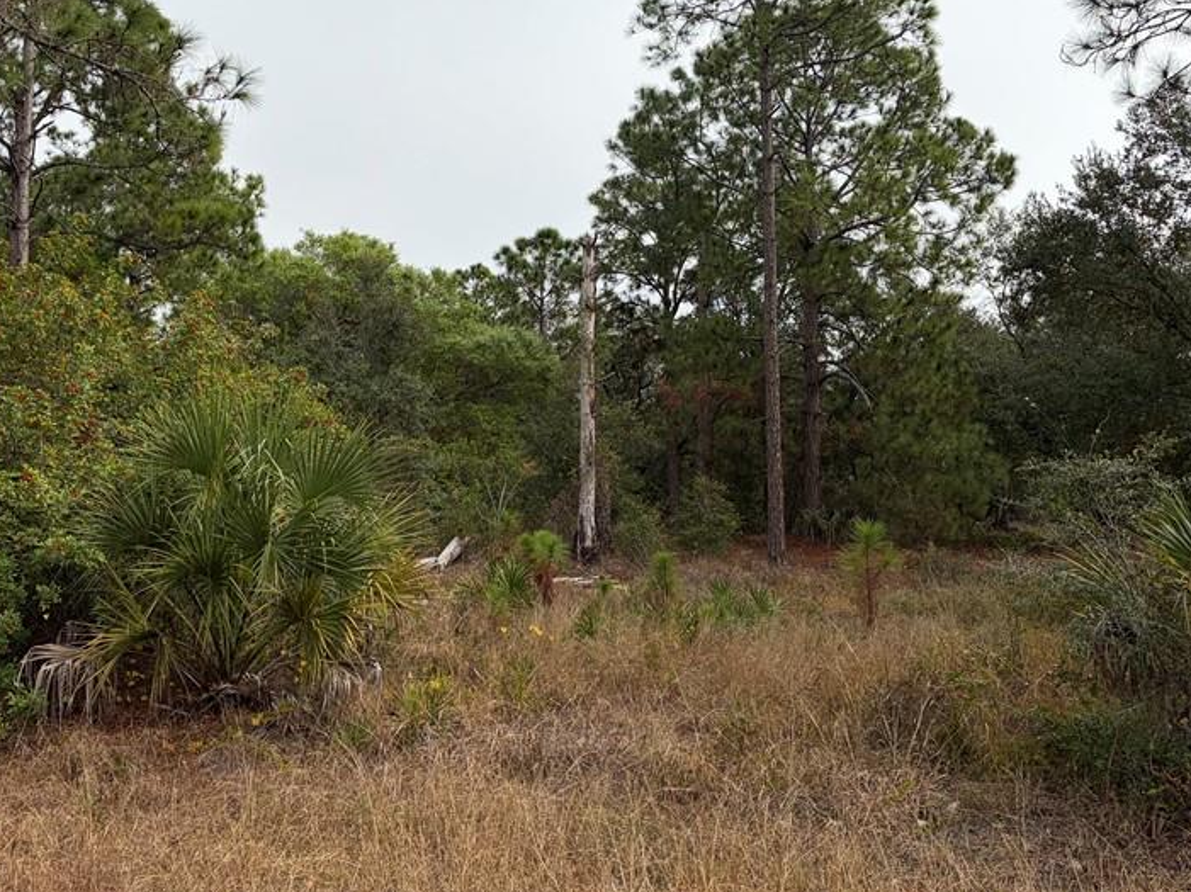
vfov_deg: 37.2
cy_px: 291
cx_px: 523
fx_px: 1307
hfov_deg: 48.9
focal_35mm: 38
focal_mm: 5.96
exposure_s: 1/3623
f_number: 1.6
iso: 50
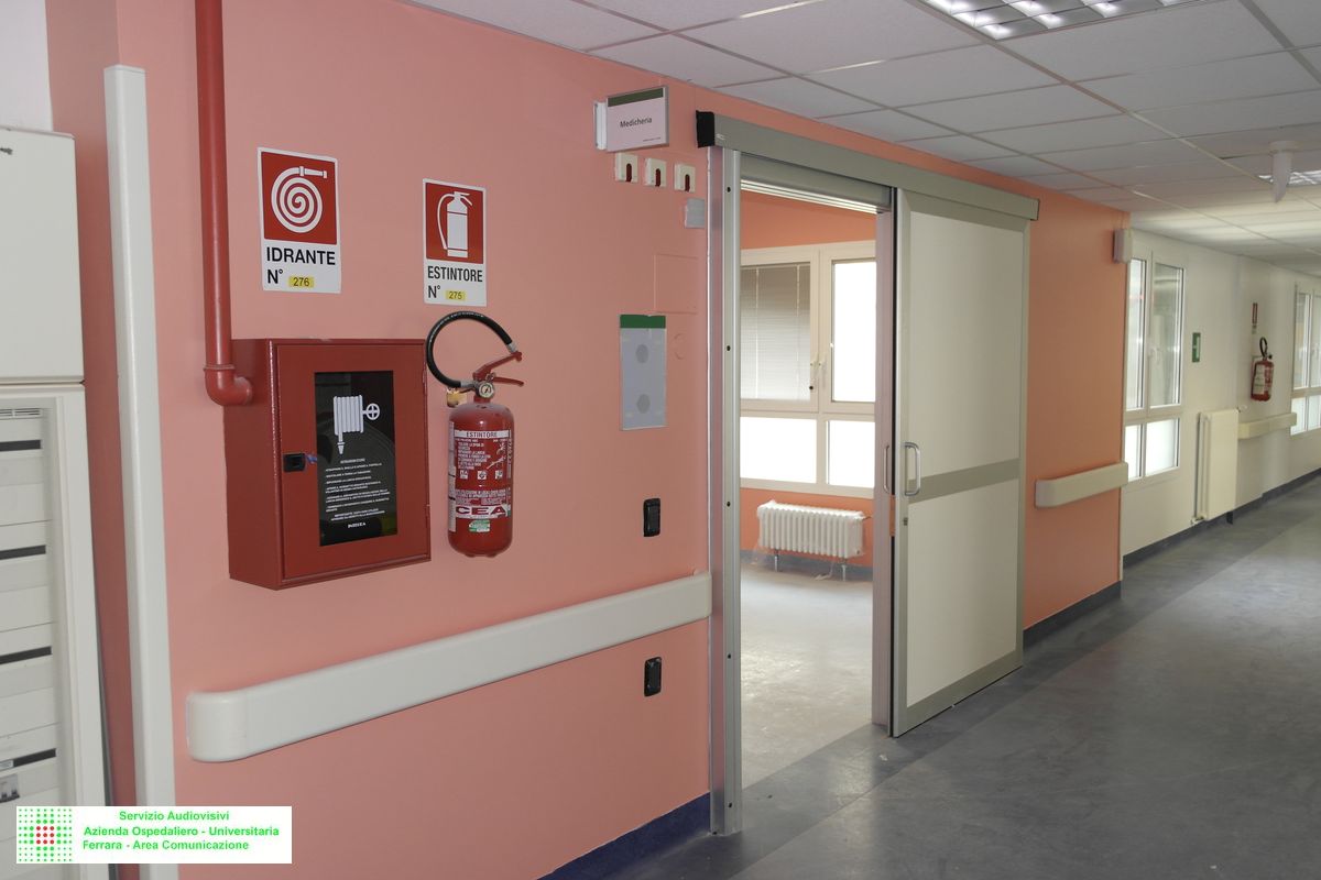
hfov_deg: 61.9
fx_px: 1101
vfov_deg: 43.6
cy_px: 440
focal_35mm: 30
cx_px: 660
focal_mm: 20
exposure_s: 1/60
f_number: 3.5
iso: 400
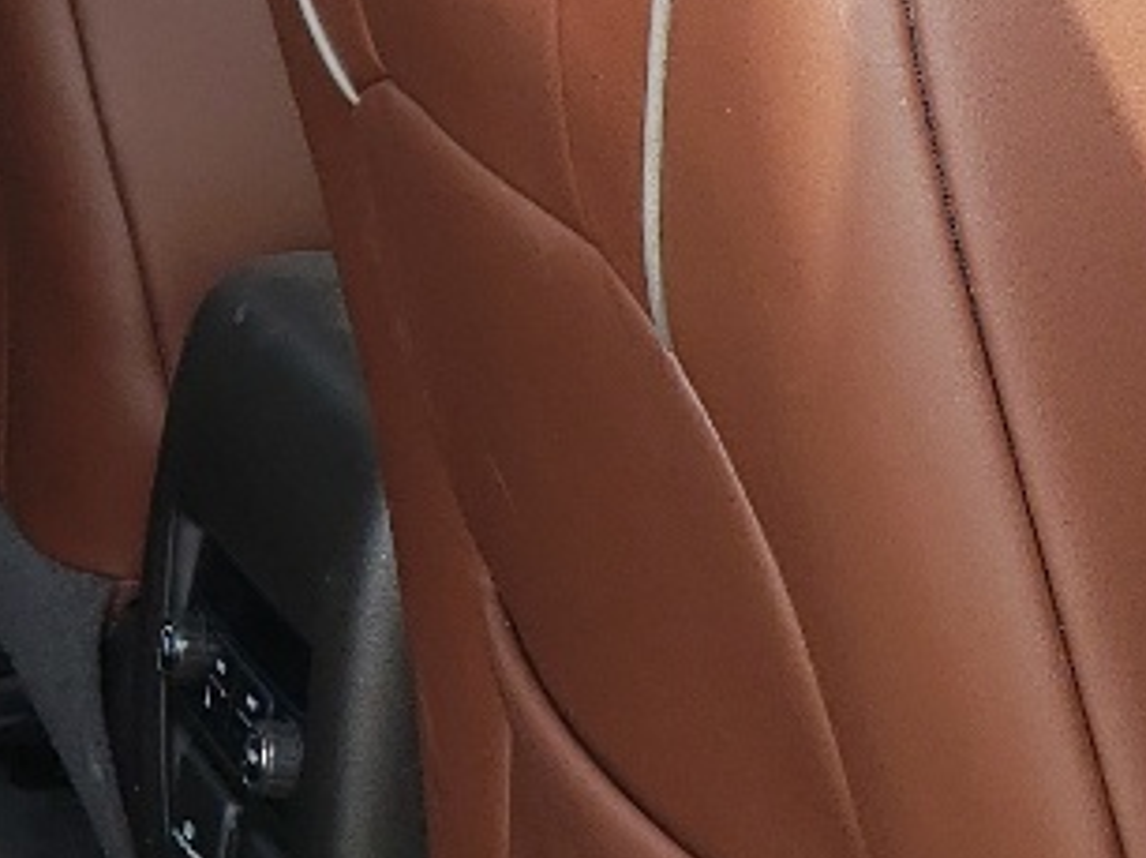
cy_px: 423
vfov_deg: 10.9
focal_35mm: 136
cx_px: -1045
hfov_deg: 12.9
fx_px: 4499
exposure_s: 1/385
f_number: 1.5
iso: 50
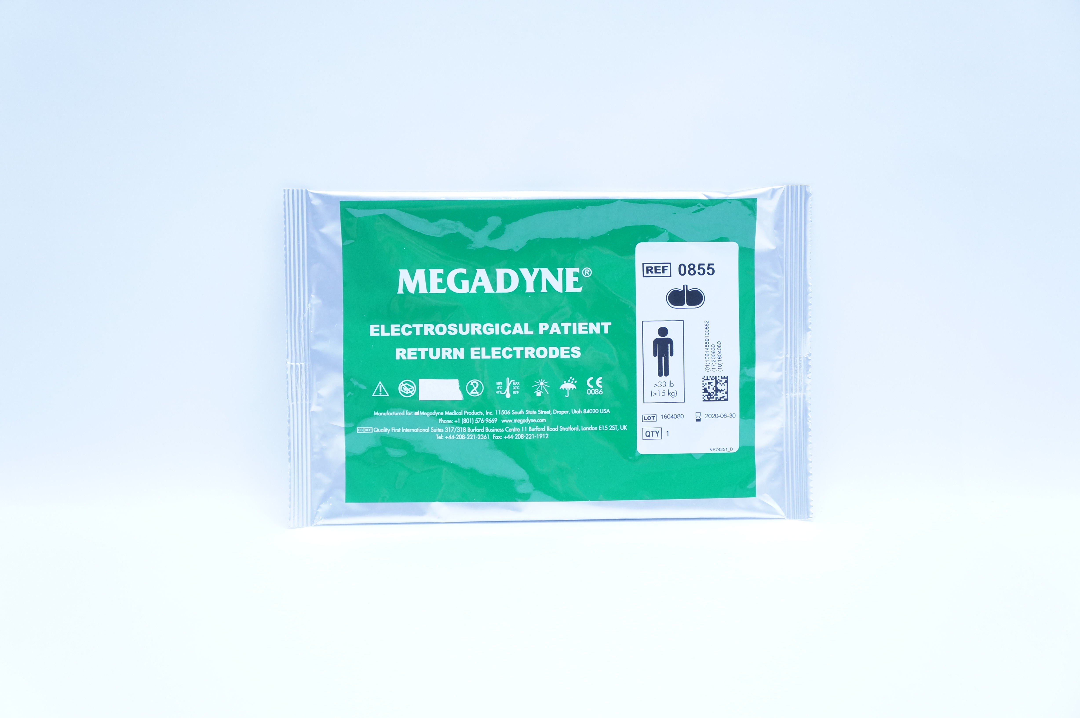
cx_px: 540
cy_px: 359
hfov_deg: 48.0
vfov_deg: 32.9
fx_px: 1214
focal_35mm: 40
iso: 800
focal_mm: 27
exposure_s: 1/200
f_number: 4
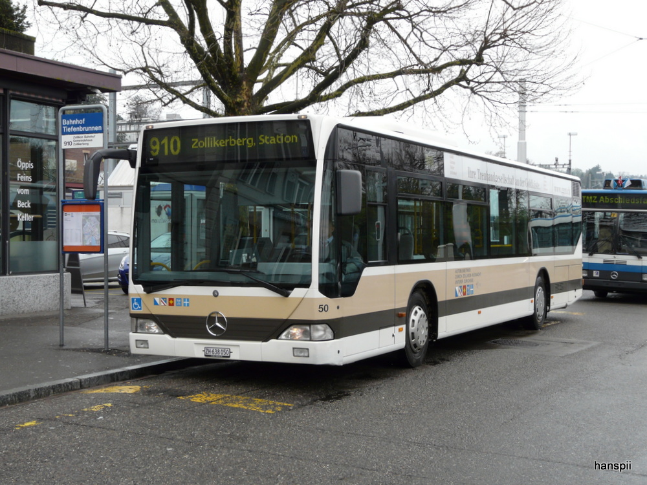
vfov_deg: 28.0
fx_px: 972
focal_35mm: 52
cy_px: 242
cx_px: 324
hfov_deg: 36.8
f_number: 4
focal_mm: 8.5
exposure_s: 1/125
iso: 100
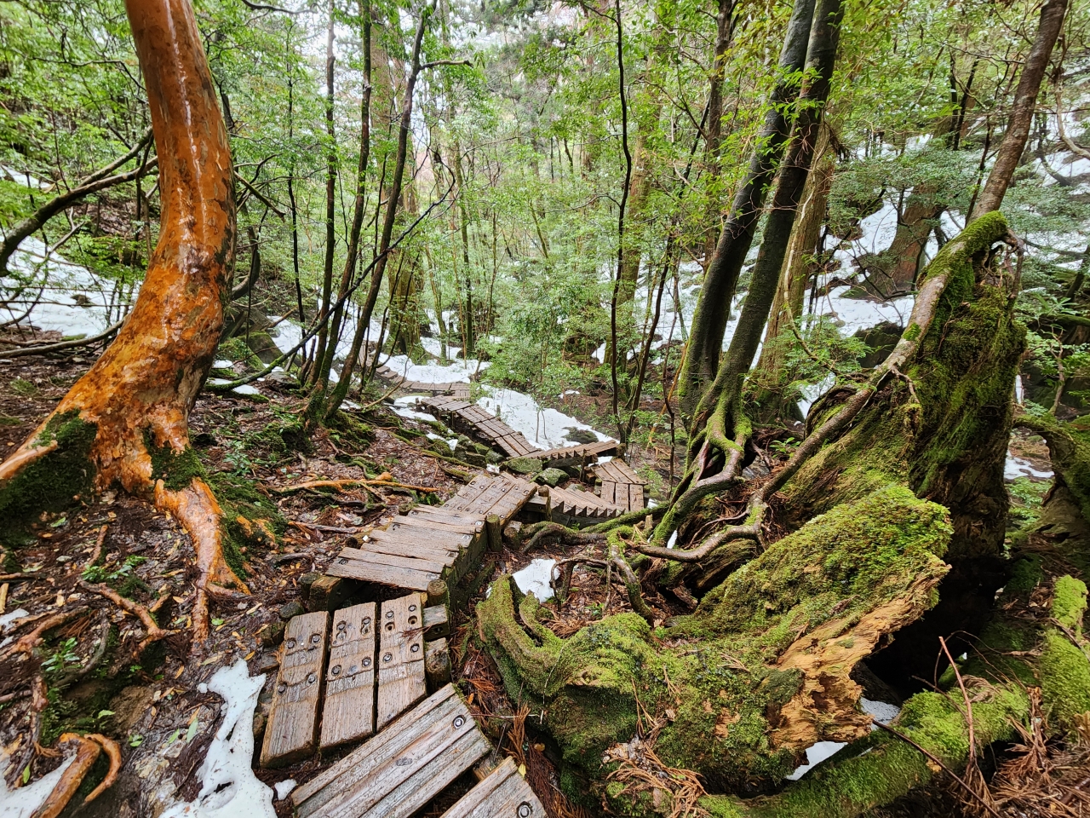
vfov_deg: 89.9
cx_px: 545
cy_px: 409
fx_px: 409
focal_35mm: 13
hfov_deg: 106.2
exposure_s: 1/40
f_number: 2.2
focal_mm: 2.2
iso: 320
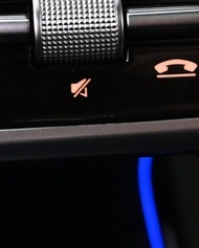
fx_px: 1132
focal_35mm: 154
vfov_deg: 12.4
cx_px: 71
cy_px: 6
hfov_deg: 10.0
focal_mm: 16
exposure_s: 1/25
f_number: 3.5
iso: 1600
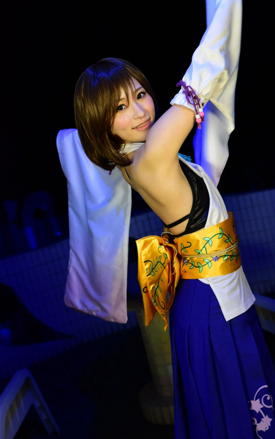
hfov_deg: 25.3
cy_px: 214
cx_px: 151
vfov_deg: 39.6
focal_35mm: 51
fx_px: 612
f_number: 4.5
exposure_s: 1/100
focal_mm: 46
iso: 5000
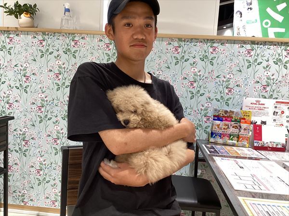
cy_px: 108
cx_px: 144
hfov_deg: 58.4
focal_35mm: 31
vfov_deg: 45.4
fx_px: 259
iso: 125
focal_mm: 3.3
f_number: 2.4
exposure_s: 1/60
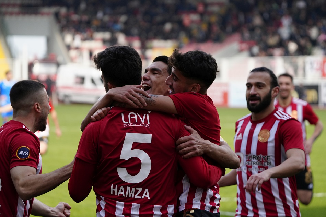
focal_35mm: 200
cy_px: 108
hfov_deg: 10.3
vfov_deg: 6.9
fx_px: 1811
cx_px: 163
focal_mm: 200
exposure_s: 1/2000
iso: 2000
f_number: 6.3
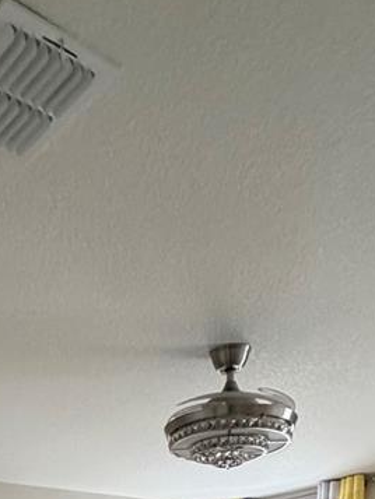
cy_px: 776
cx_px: 50
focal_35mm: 47
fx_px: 678
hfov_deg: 29.8
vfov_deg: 26.6
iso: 320
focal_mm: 2.22
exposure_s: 1/60
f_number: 2.2
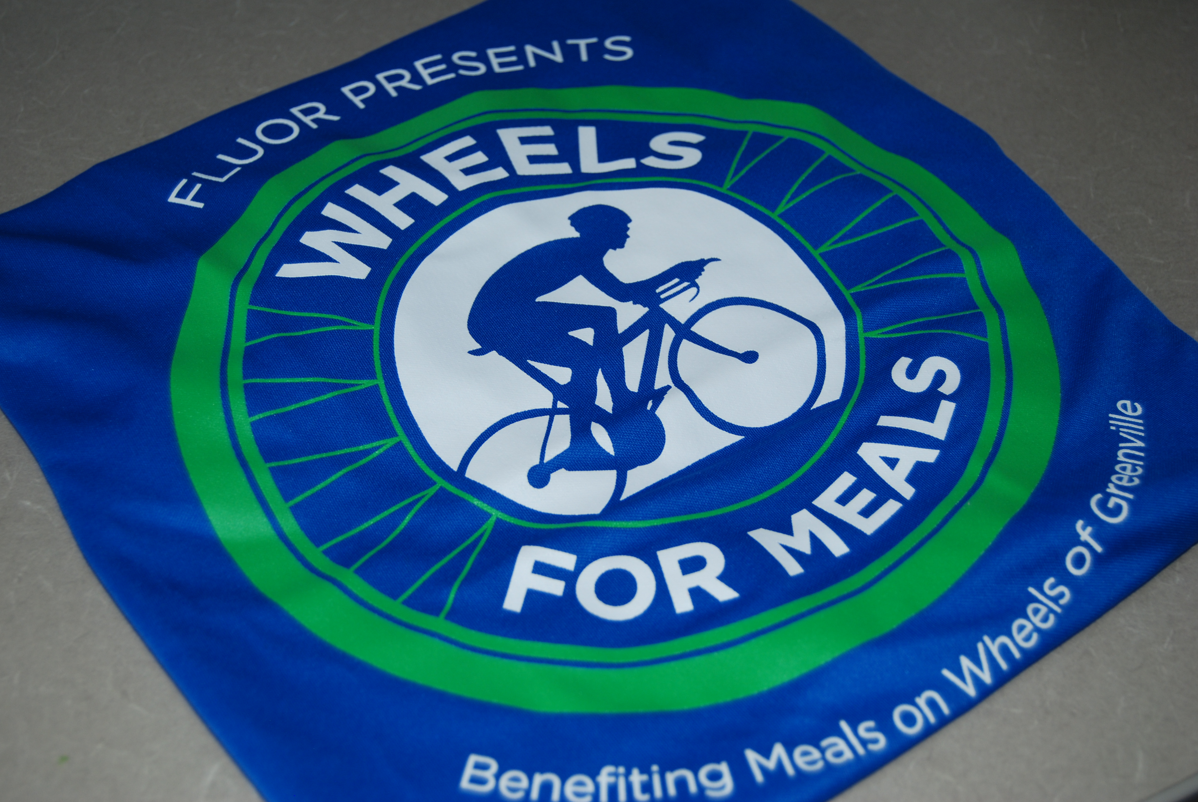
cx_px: 599
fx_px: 1599
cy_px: 401
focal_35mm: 48
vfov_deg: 28.2
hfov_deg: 41.1
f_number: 4.5
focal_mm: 32
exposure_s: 1/60
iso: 200
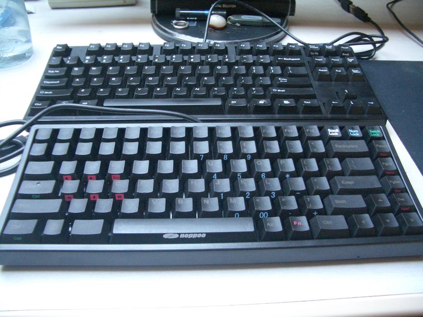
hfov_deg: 52.6
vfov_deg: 40.7
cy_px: 158
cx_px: 212
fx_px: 428
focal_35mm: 35
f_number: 2.6
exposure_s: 1/25
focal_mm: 5.8
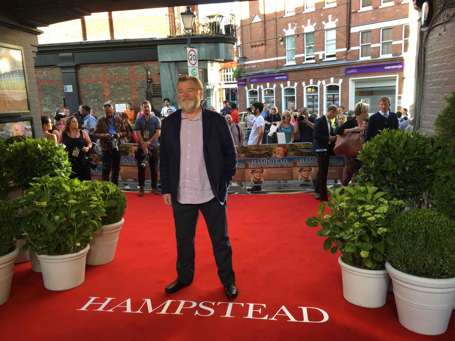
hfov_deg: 61.7
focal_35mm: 29
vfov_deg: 48.2
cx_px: 228
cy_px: 170
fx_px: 381
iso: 40
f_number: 2.2
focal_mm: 4.15
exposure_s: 1/100
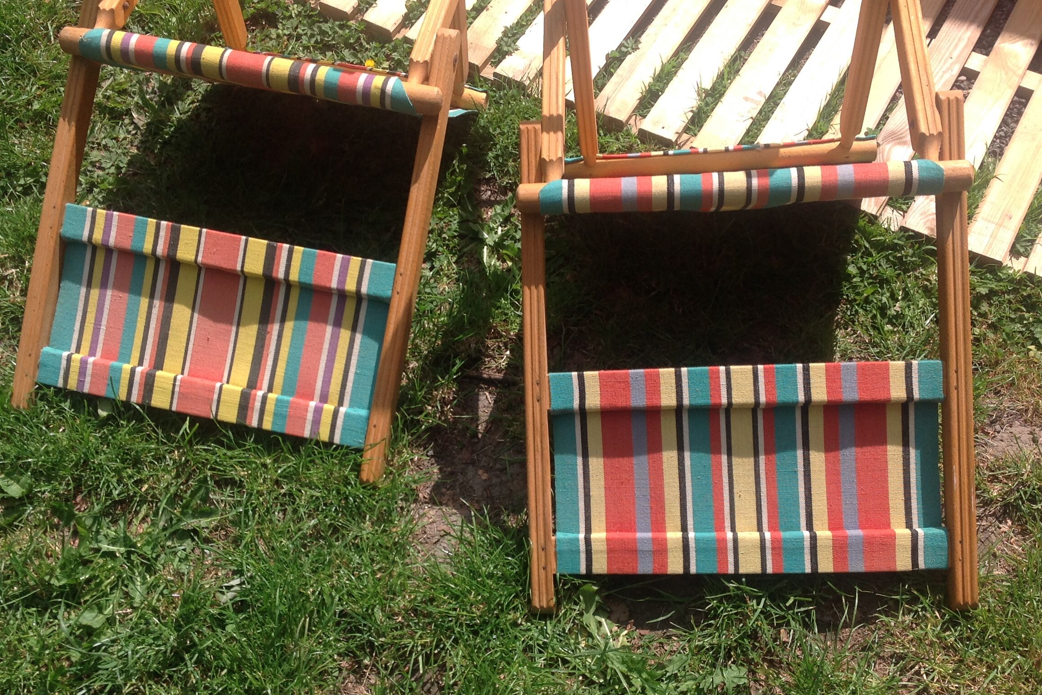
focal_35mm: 41
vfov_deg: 32.6
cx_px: 498
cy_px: 390
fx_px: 1187
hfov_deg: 47.4
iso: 50
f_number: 2.4
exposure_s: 1/1439
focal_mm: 4.28
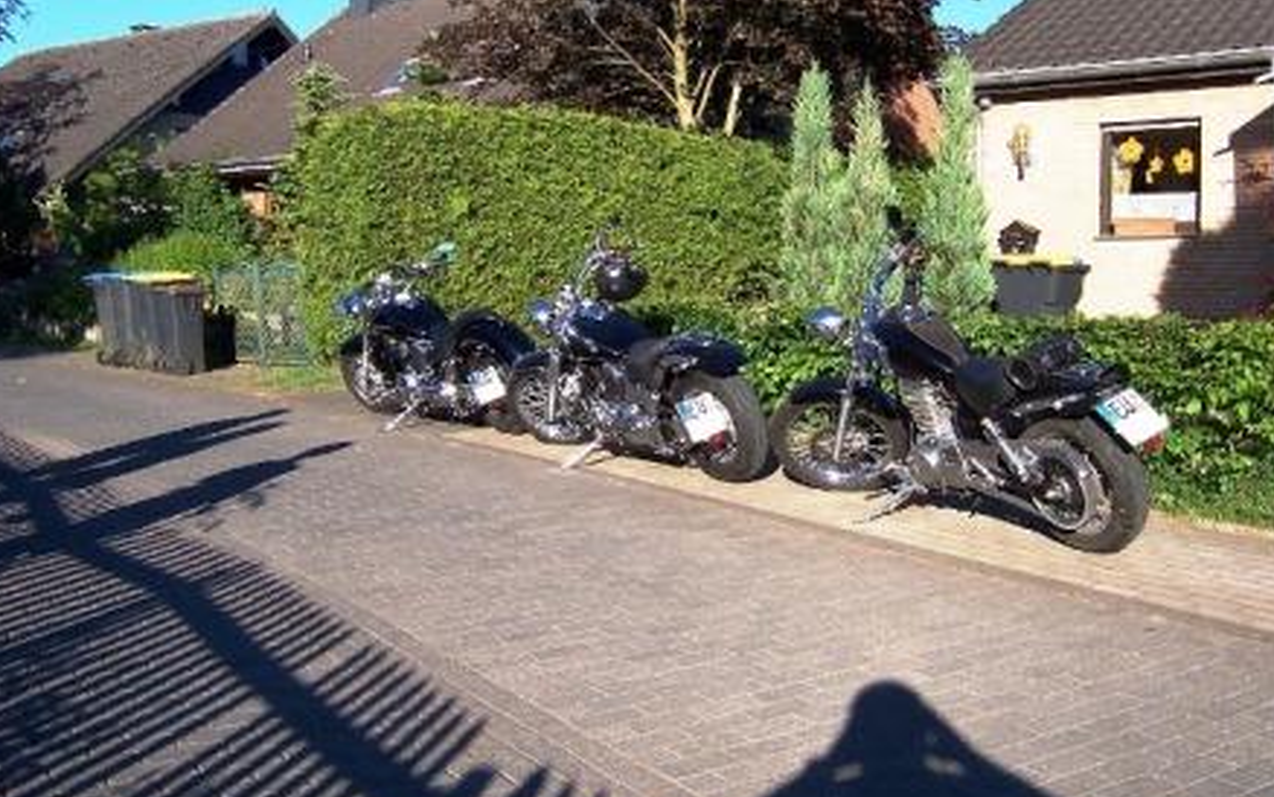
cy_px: 346
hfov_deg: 50.4
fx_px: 1354
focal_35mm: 39
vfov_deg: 32.7
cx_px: 631
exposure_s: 1/500
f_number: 4
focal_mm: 5.6
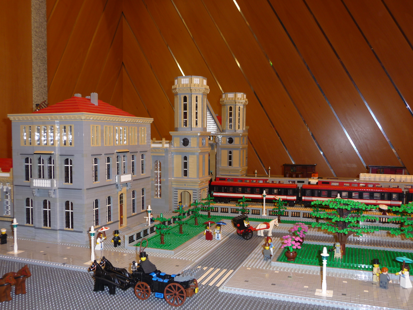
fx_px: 406
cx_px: 206
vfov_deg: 41.8
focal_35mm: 34
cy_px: 155
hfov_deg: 54.0
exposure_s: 1/30
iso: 100
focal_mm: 5.6
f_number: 3.6
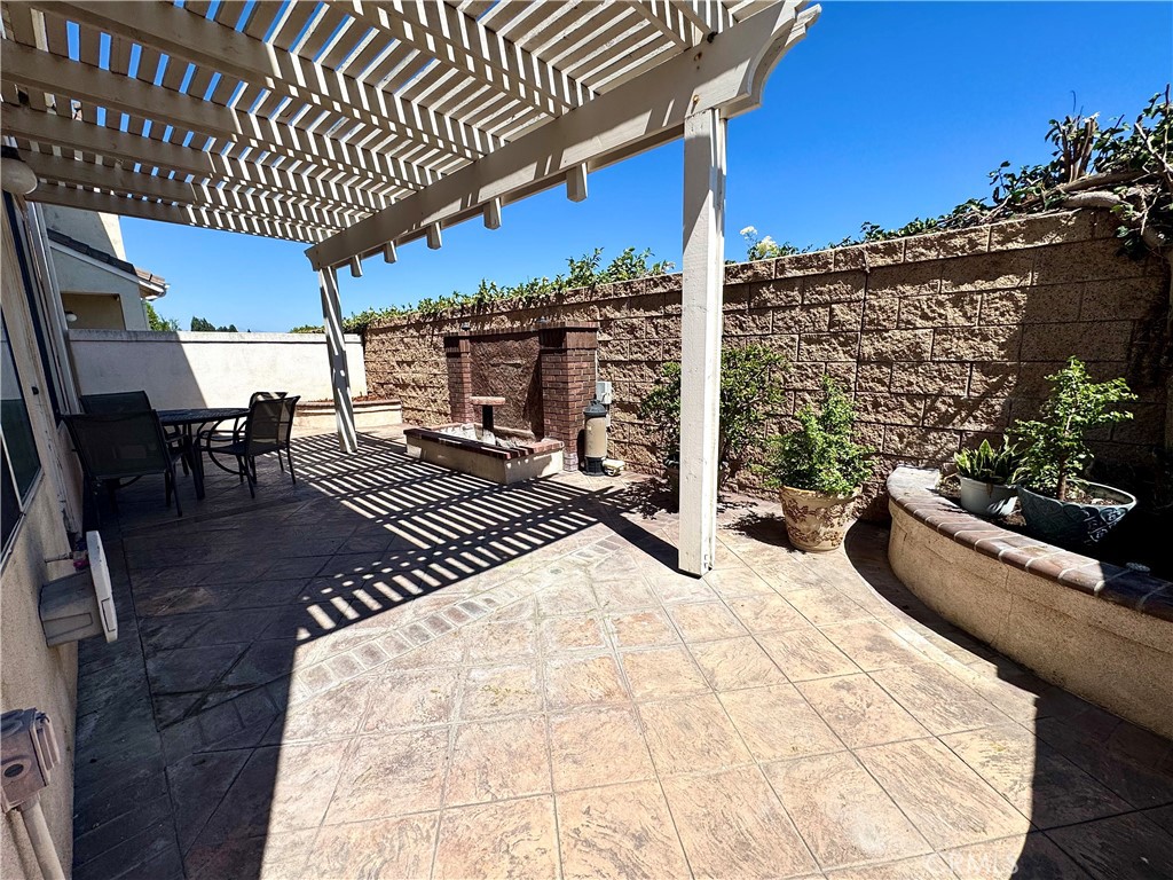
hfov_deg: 102.1
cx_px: 586
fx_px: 474
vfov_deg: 85.7
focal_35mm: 14
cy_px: 440
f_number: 2.2
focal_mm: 2.22
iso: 50
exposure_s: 1/2273
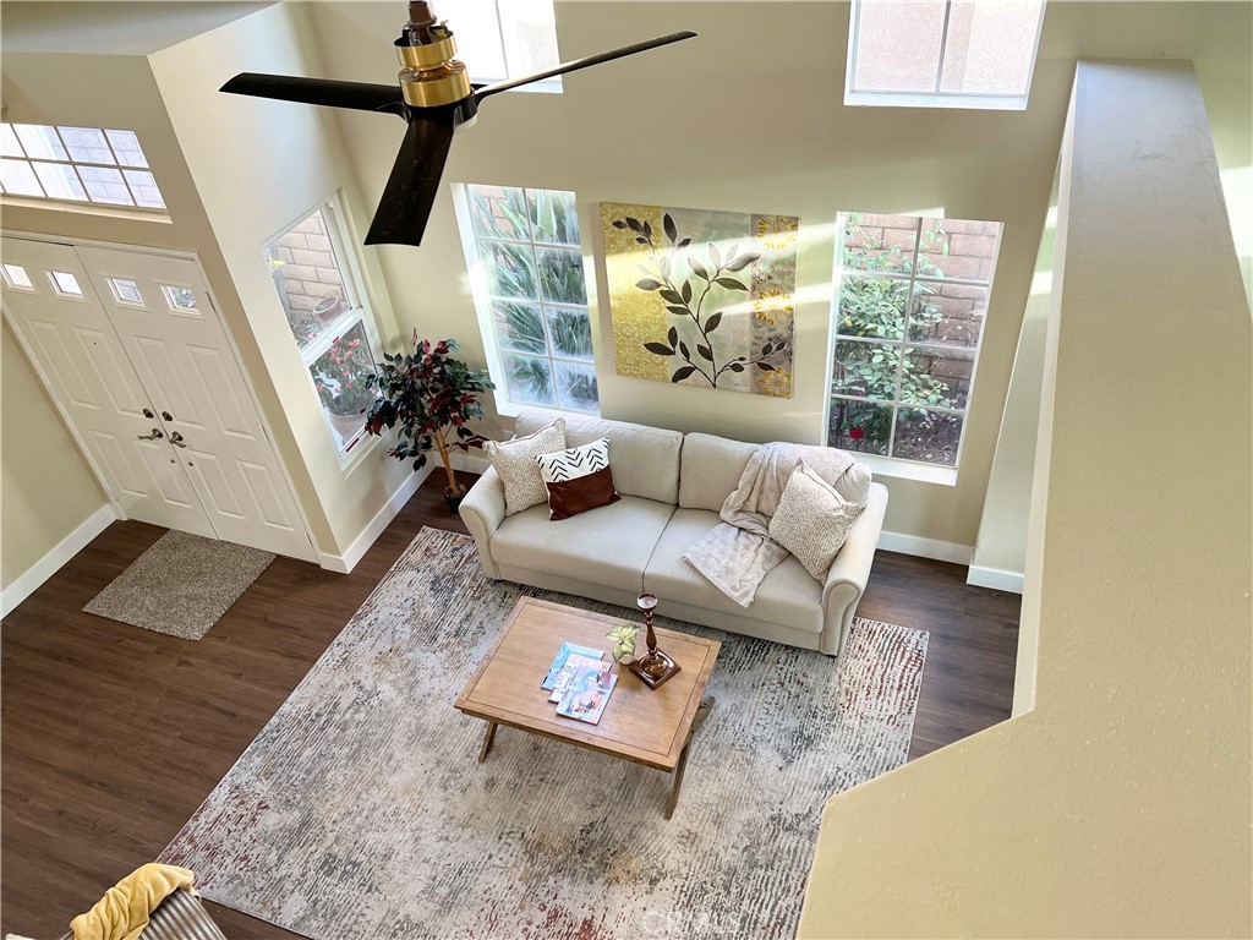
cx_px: 626
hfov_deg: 67.3
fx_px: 941
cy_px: 470
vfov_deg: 53.1
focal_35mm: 26
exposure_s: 1/120
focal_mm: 5.7
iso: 125
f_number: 1.5
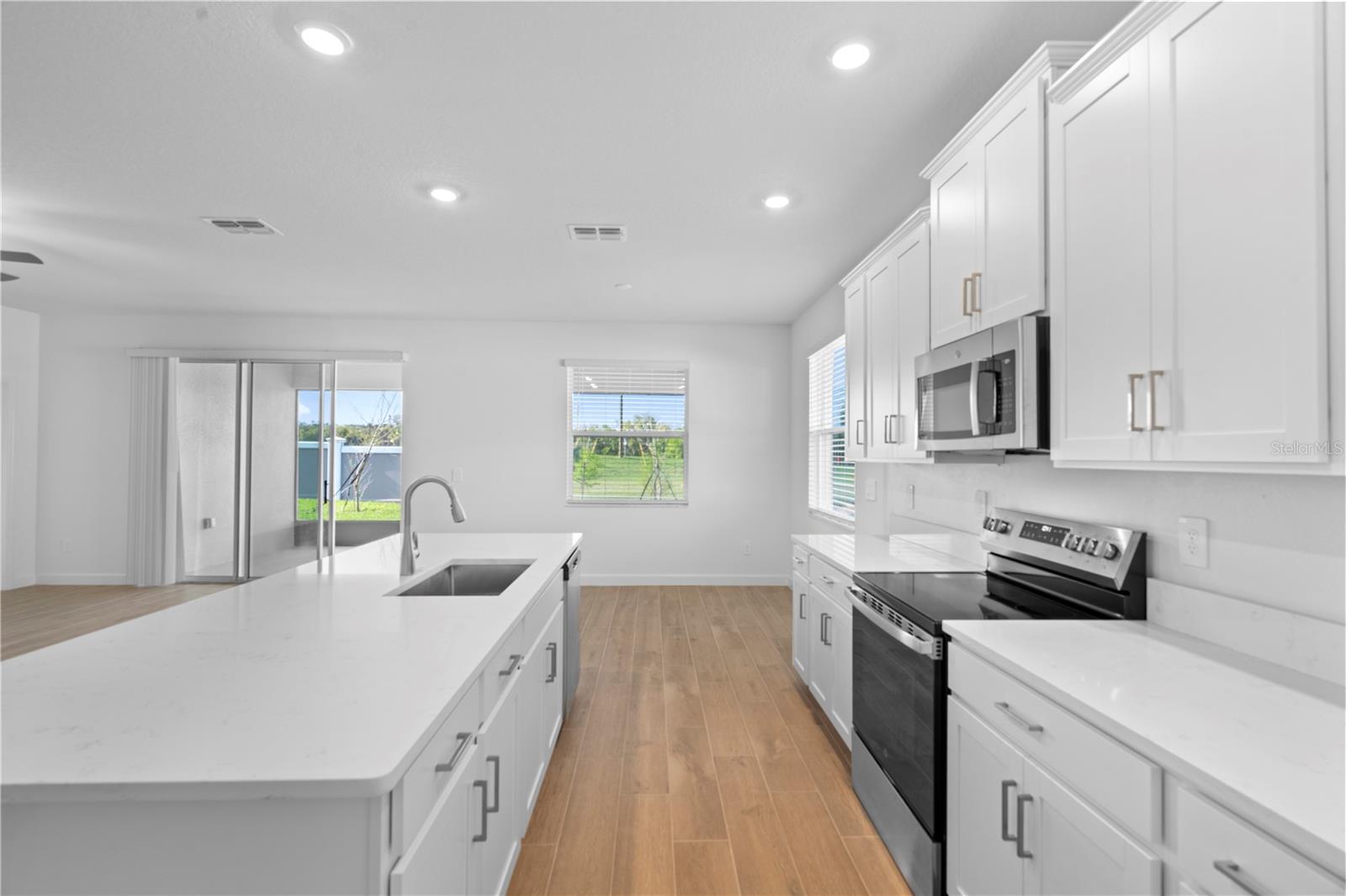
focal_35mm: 16
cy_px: 448
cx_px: 673
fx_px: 598
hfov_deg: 96.7
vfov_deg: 73.7
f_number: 9
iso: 320
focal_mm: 16
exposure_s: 1/2
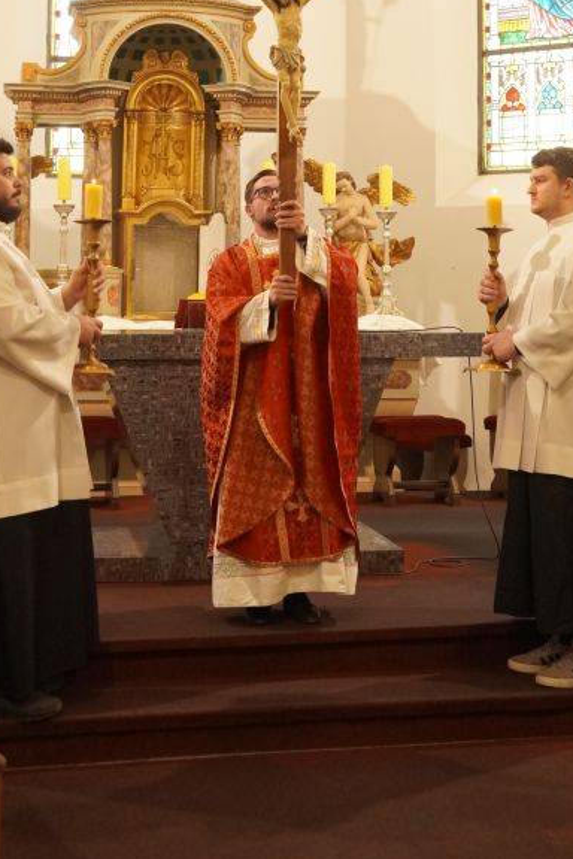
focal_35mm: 68
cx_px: 330
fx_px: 1612
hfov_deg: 20.1
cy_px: 127
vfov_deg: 28.9
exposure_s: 1/125
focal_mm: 26.2
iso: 2000
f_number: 3.5
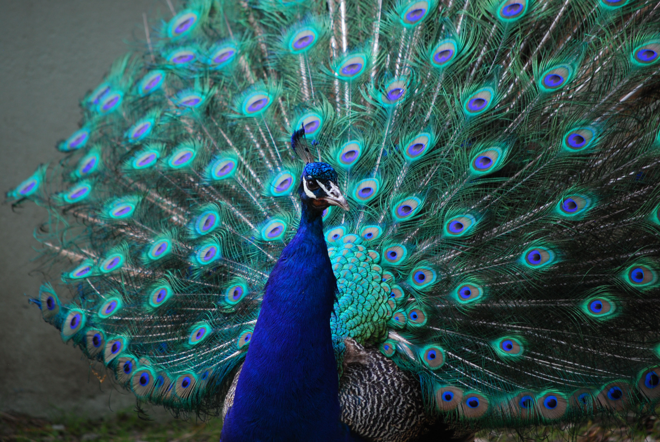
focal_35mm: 300
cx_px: 330
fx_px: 5507
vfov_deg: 4.6
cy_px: 221
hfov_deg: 6.9
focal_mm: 200
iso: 280
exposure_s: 1/125
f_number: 5.6
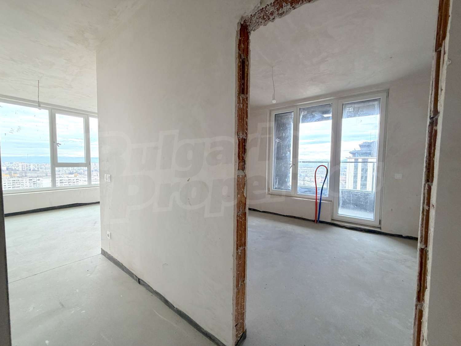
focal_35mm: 14
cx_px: 230
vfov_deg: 85.7
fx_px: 186
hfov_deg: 102.1
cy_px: 173
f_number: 2.2
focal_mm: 2.22
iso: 200
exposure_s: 1/121
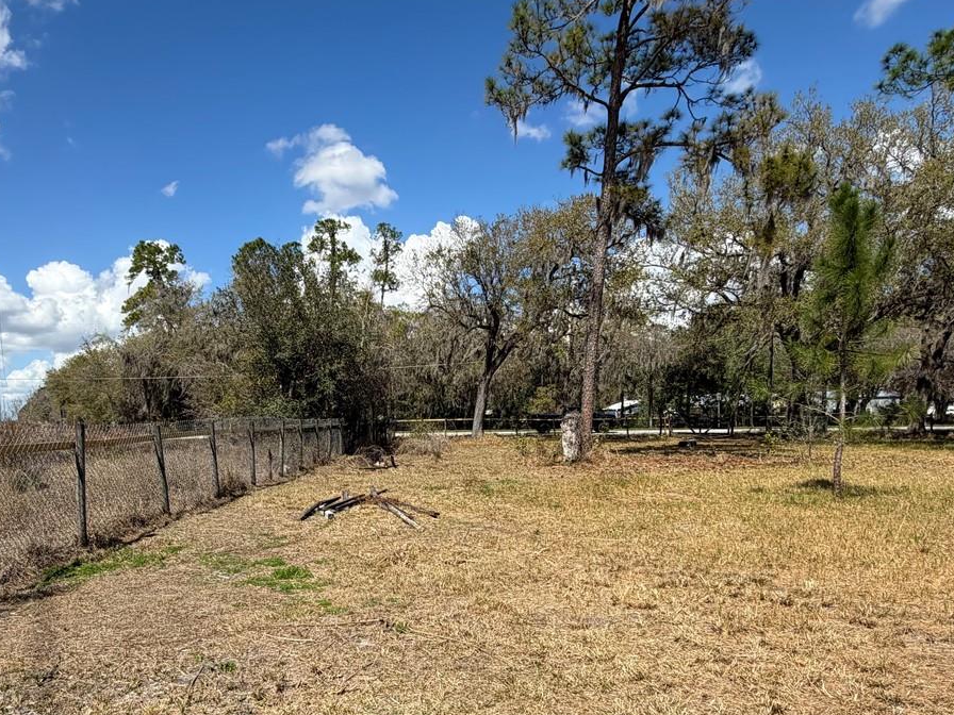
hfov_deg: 68.7
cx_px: 382
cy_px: 460
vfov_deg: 54.1
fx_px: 689
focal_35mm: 25
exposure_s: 1/1001
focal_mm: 2.22
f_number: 2.2
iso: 20
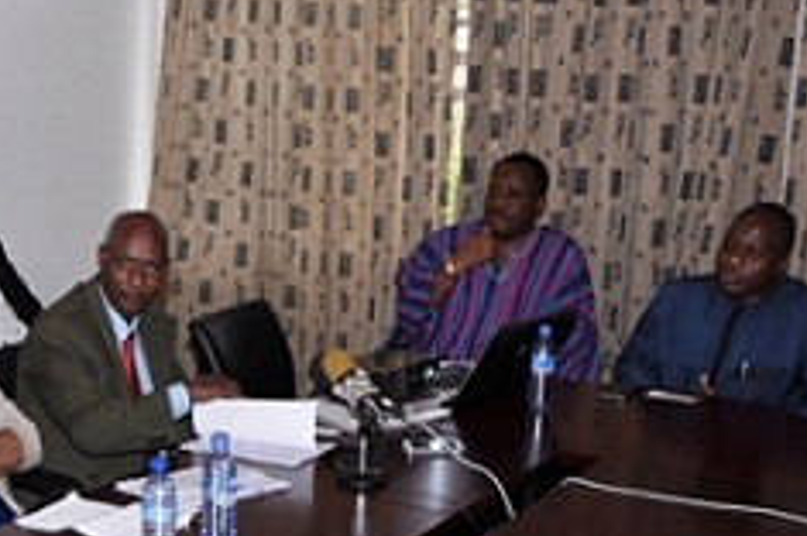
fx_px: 1729
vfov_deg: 17.4
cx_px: 127
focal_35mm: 77
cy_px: 448
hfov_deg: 25.7
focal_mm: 21
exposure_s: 1/125
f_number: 6.3
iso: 200
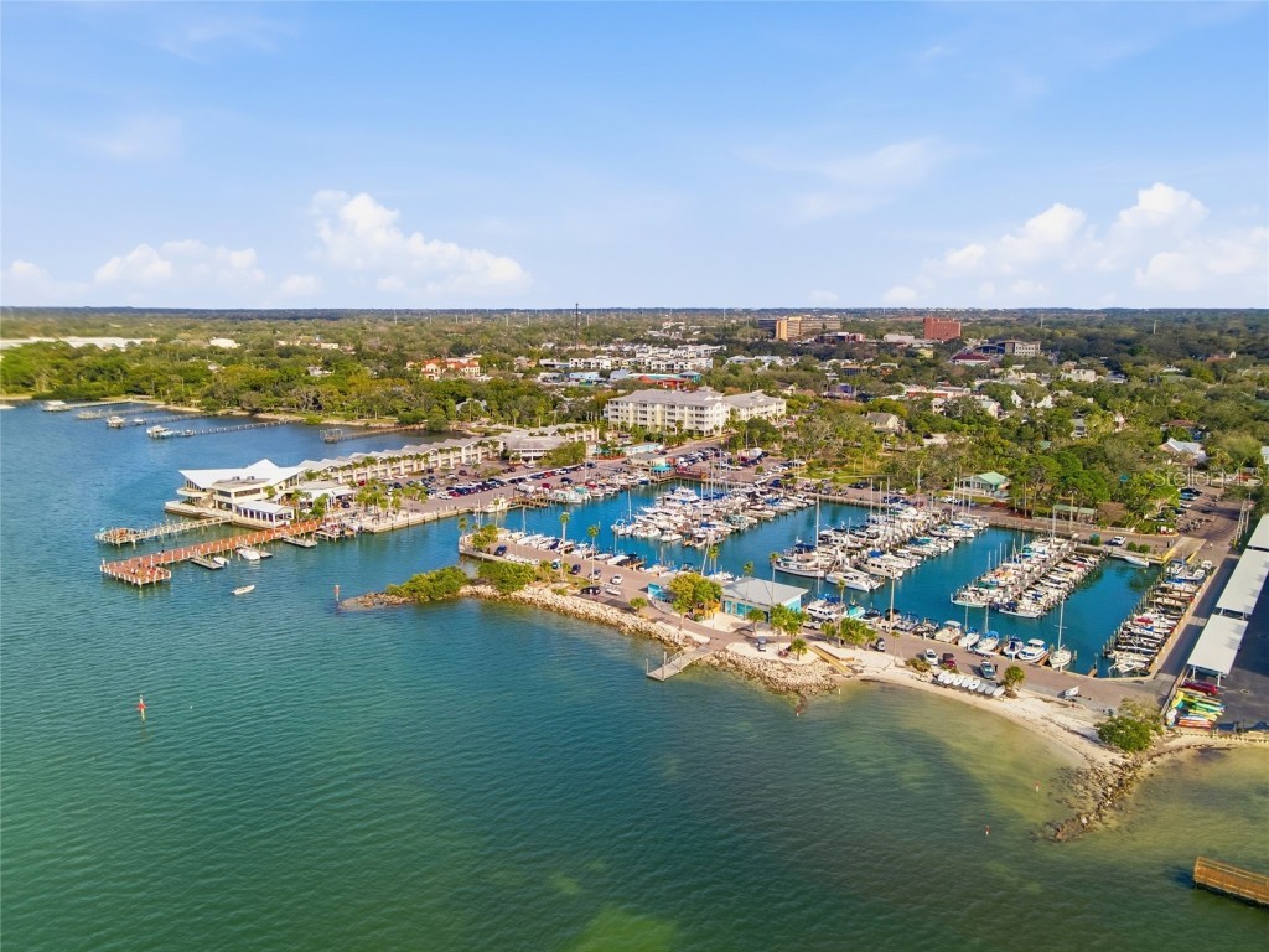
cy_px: 476
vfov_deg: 56.8
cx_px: 634
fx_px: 880
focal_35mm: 24
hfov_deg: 71.6
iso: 100
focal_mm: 4.5
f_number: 2.8
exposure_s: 1/400
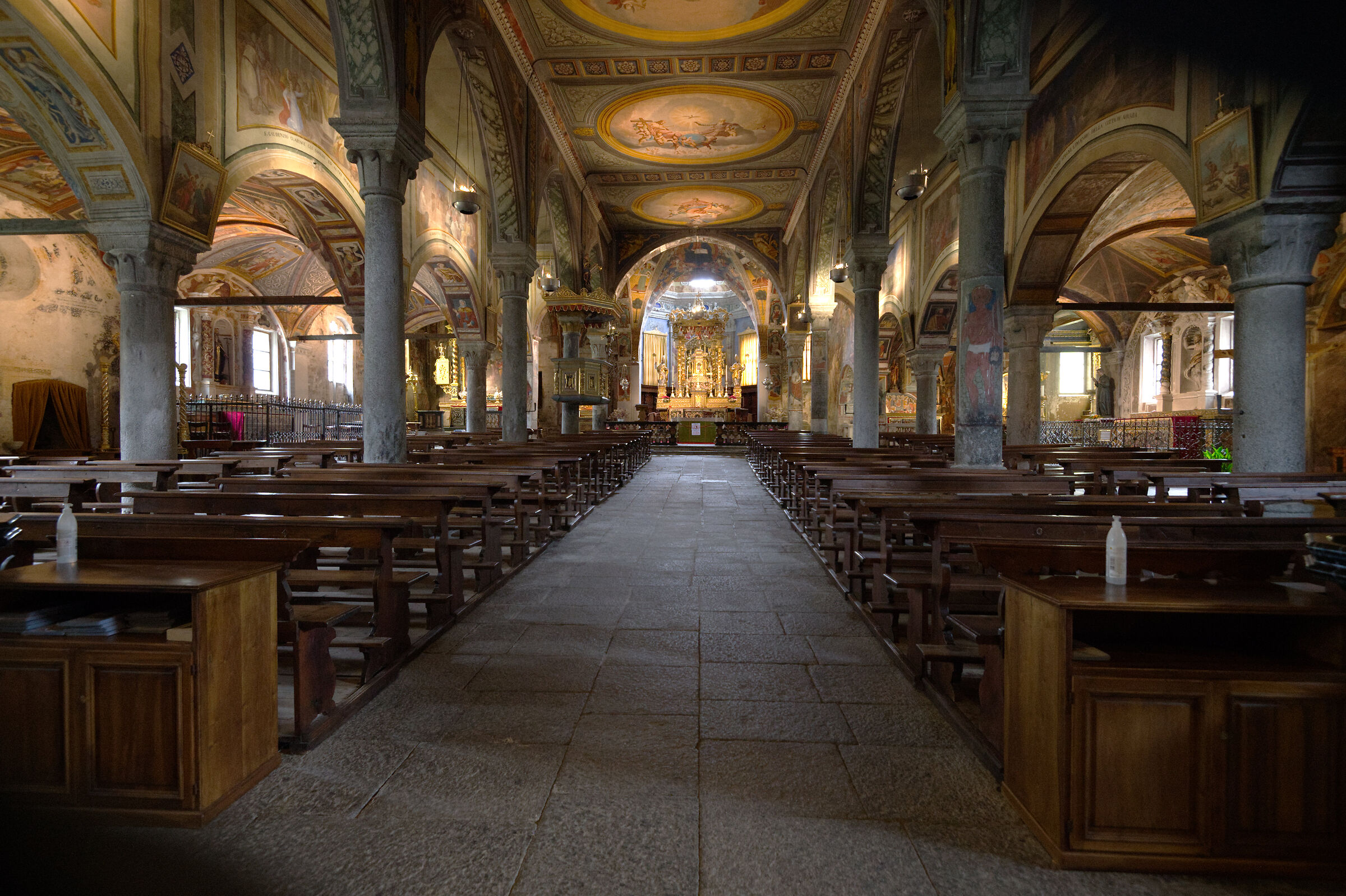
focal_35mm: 16
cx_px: 673
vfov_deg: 73.7
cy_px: 448
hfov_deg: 96.7
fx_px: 598
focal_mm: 16
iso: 6400
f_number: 4
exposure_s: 1/60
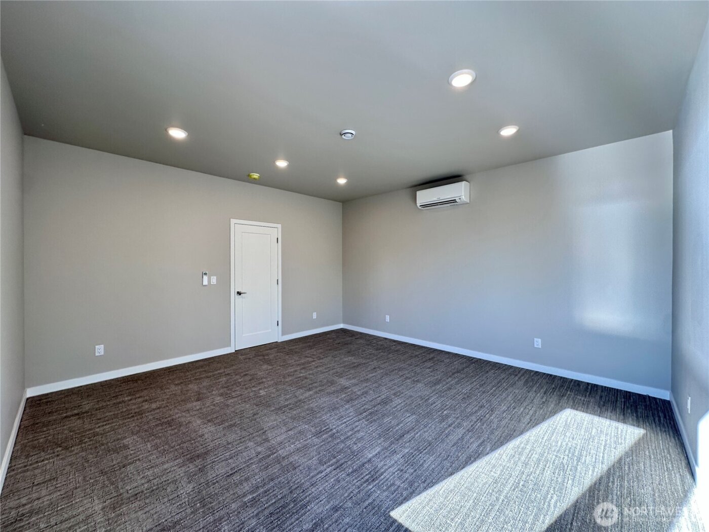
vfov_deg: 85.7
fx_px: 287
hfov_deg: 102.1
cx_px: 354
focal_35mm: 14
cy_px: 266
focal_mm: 2.22
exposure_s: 1/120
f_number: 2.2
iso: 64
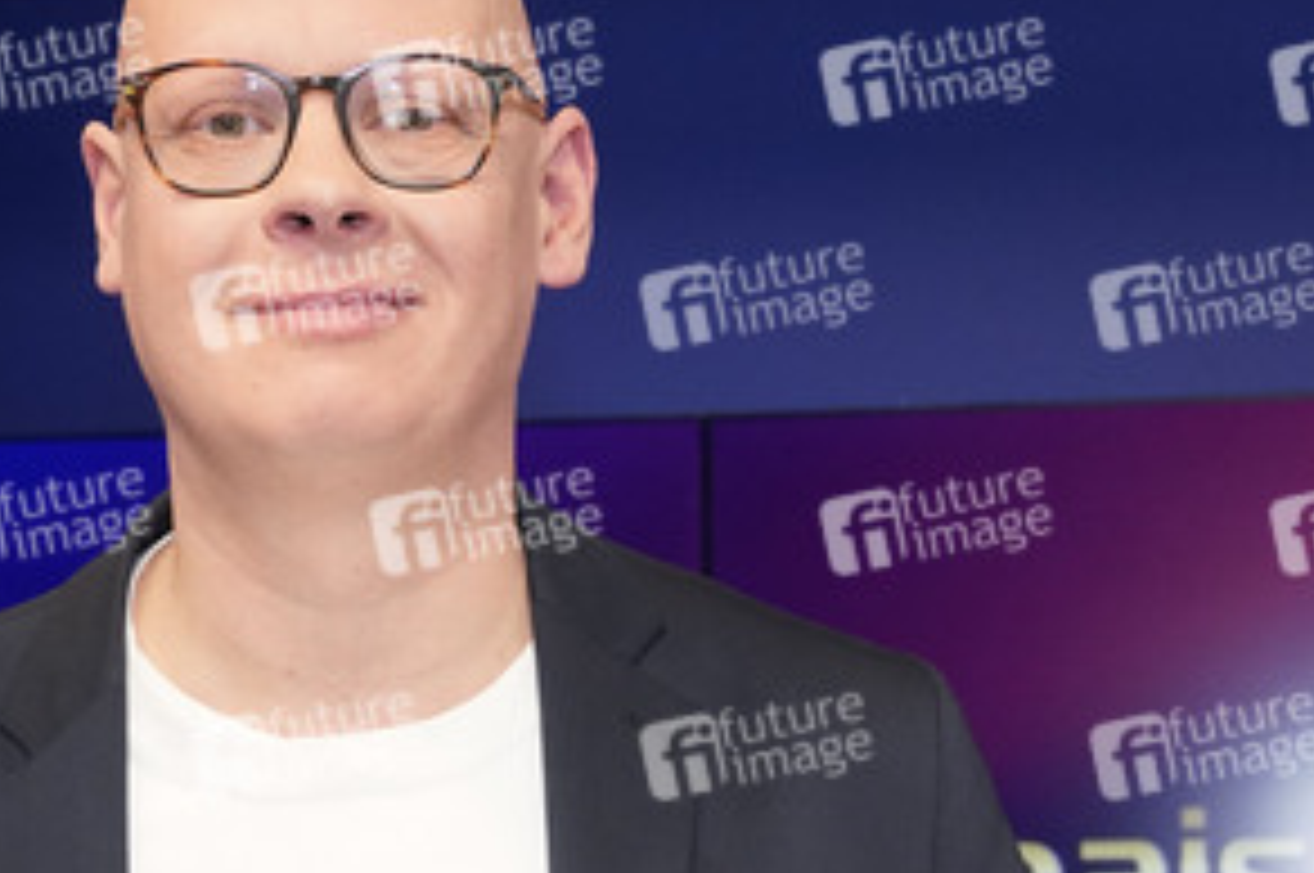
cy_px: 410
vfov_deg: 26.4
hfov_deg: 38.2
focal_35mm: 51
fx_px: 1859
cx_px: 367
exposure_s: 1/125
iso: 2000
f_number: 5.6
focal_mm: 33
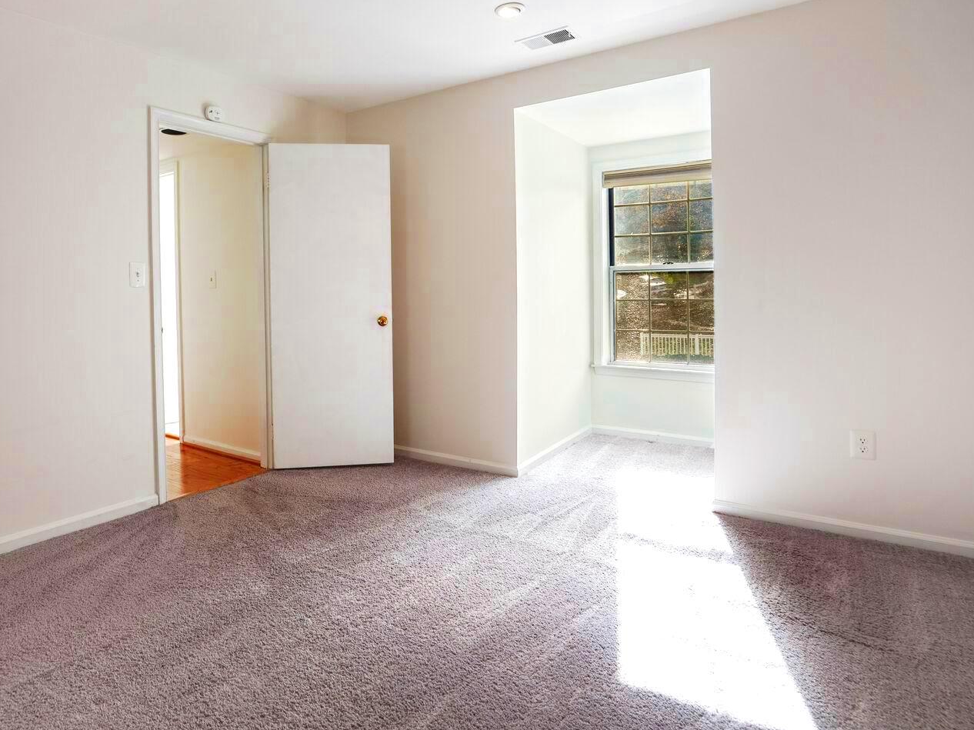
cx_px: 369
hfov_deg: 77.7
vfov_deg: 62.9
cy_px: 293
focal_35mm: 21
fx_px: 591
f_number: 8
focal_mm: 16
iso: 200
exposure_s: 1/30
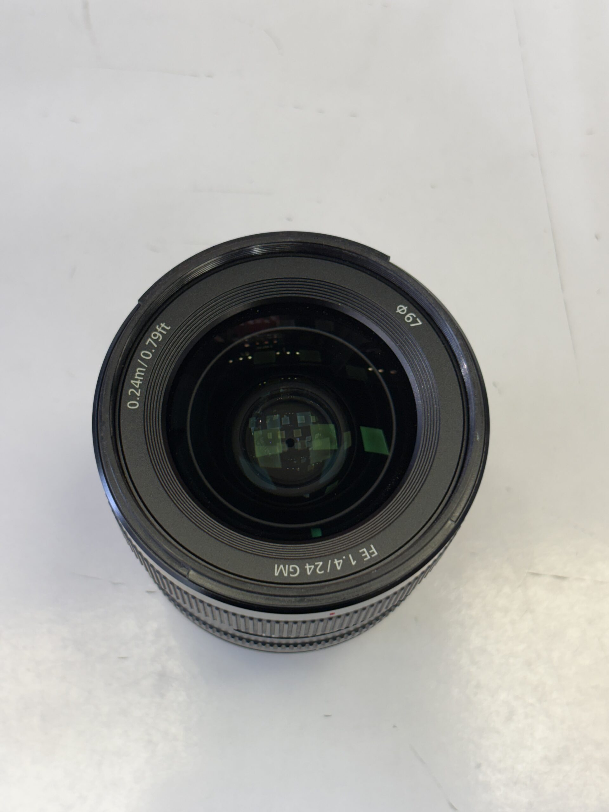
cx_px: 304
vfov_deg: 36.8
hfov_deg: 28.0
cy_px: 406
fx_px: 1220
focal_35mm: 52
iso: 25
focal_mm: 5.96
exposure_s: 1/50
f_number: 1.6
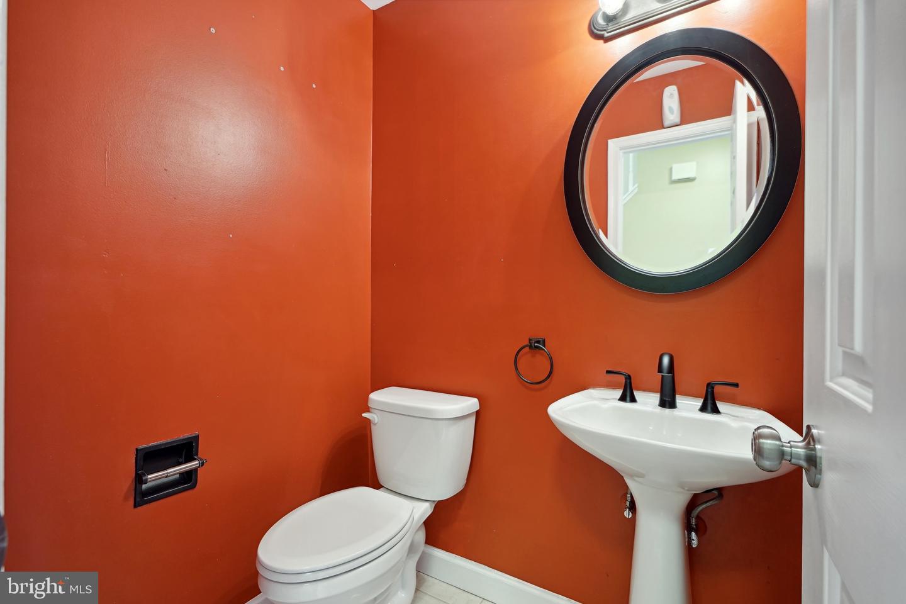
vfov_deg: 73.7
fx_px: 403
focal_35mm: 16
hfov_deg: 96.7
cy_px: 302
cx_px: 453
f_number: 8
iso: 800
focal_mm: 16
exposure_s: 1/6
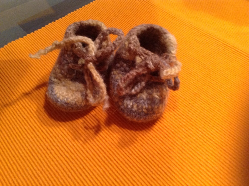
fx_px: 237
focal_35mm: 33
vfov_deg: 42.8
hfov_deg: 55.4
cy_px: 93
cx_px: 124
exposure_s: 1/24
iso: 160
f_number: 2.4
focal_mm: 3.3
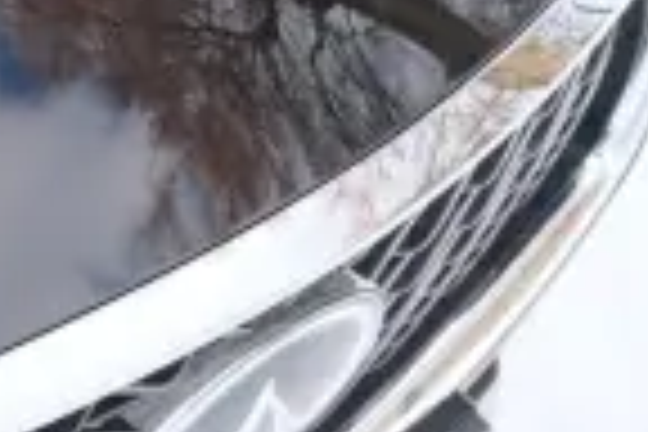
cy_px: -356
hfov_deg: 12.3
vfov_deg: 9.2
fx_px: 2556
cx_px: -756
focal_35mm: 142
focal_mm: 21.4
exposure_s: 1/240
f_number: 5.6
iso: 320
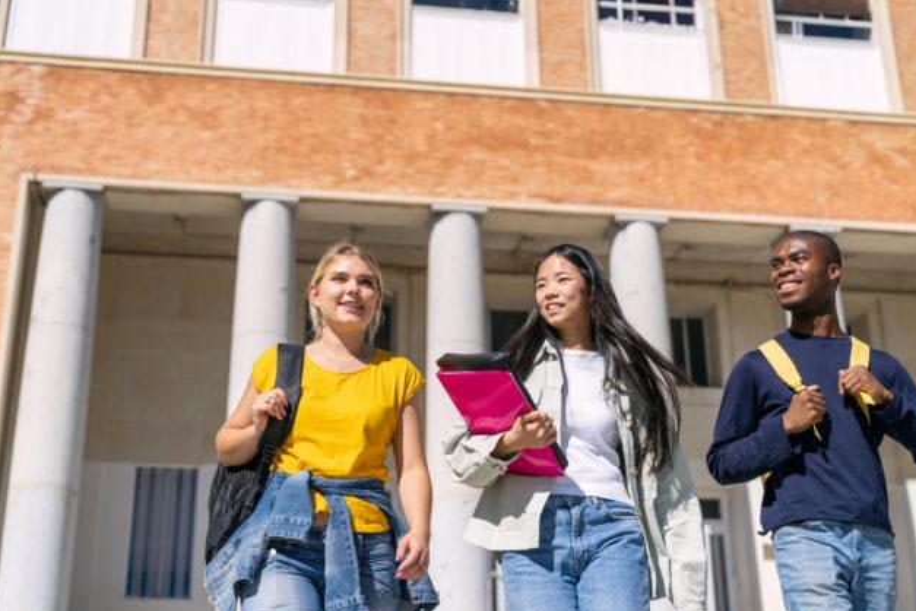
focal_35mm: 49
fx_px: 1247
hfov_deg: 40.3
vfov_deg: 27.5
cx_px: 463
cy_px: 311
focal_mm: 48
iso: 100
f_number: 3.2
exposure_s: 1/2000
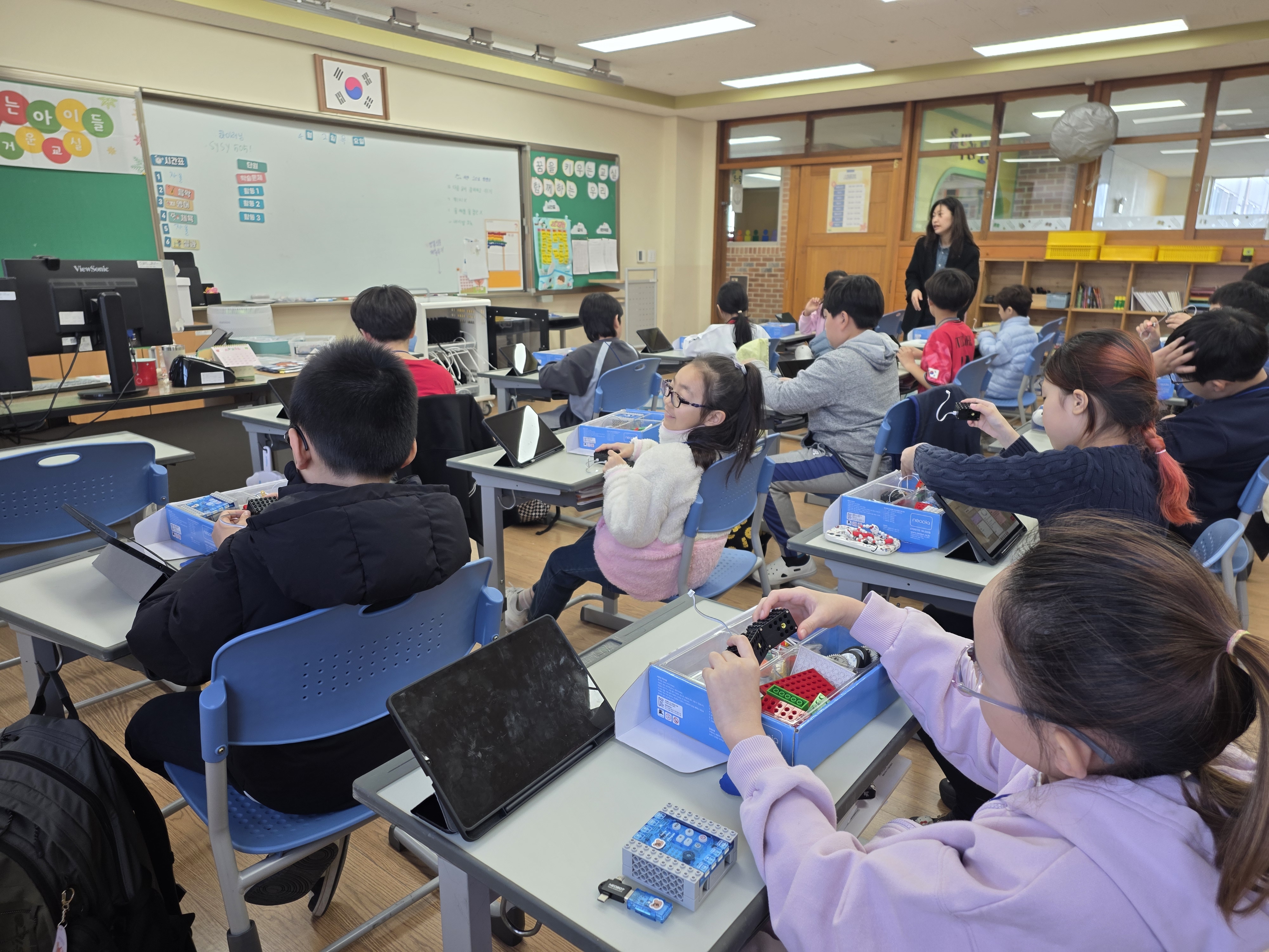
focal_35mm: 23
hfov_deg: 73.9
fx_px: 843
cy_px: 476
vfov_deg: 58.9
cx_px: 634
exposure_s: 1/120
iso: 100
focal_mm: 6.3
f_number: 1.7
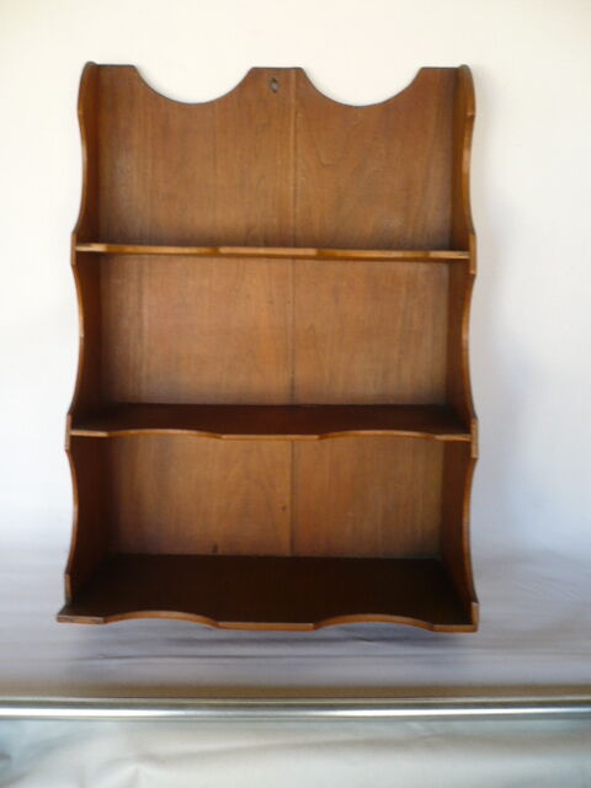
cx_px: 296
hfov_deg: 40.7
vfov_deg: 52.6
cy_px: 394
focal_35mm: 35
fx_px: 797
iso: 125
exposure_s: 1/30
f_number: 2.8
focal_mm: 5.8
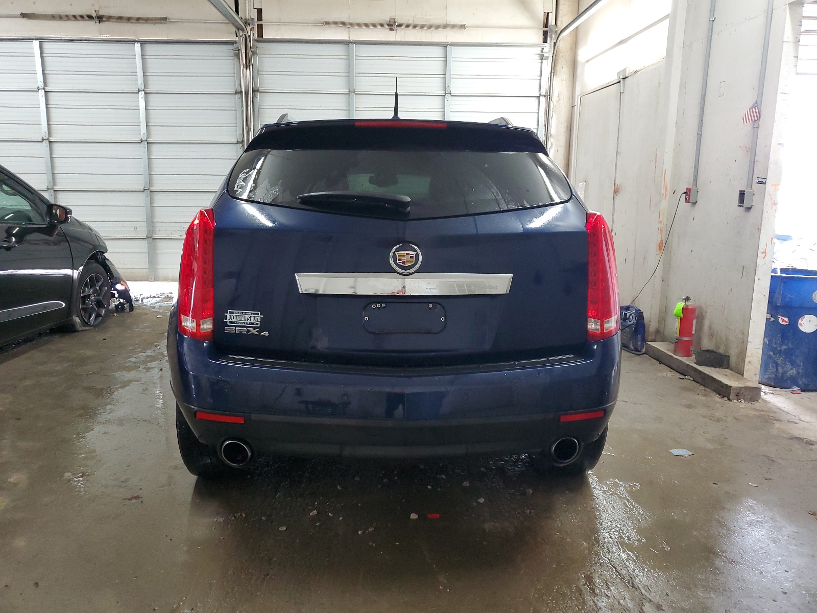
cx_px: 408
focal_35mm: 26
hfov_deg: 67.3
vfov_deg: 53.1
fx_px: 614
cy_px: 306
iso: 263
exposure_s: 1/60.2
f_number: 1.5
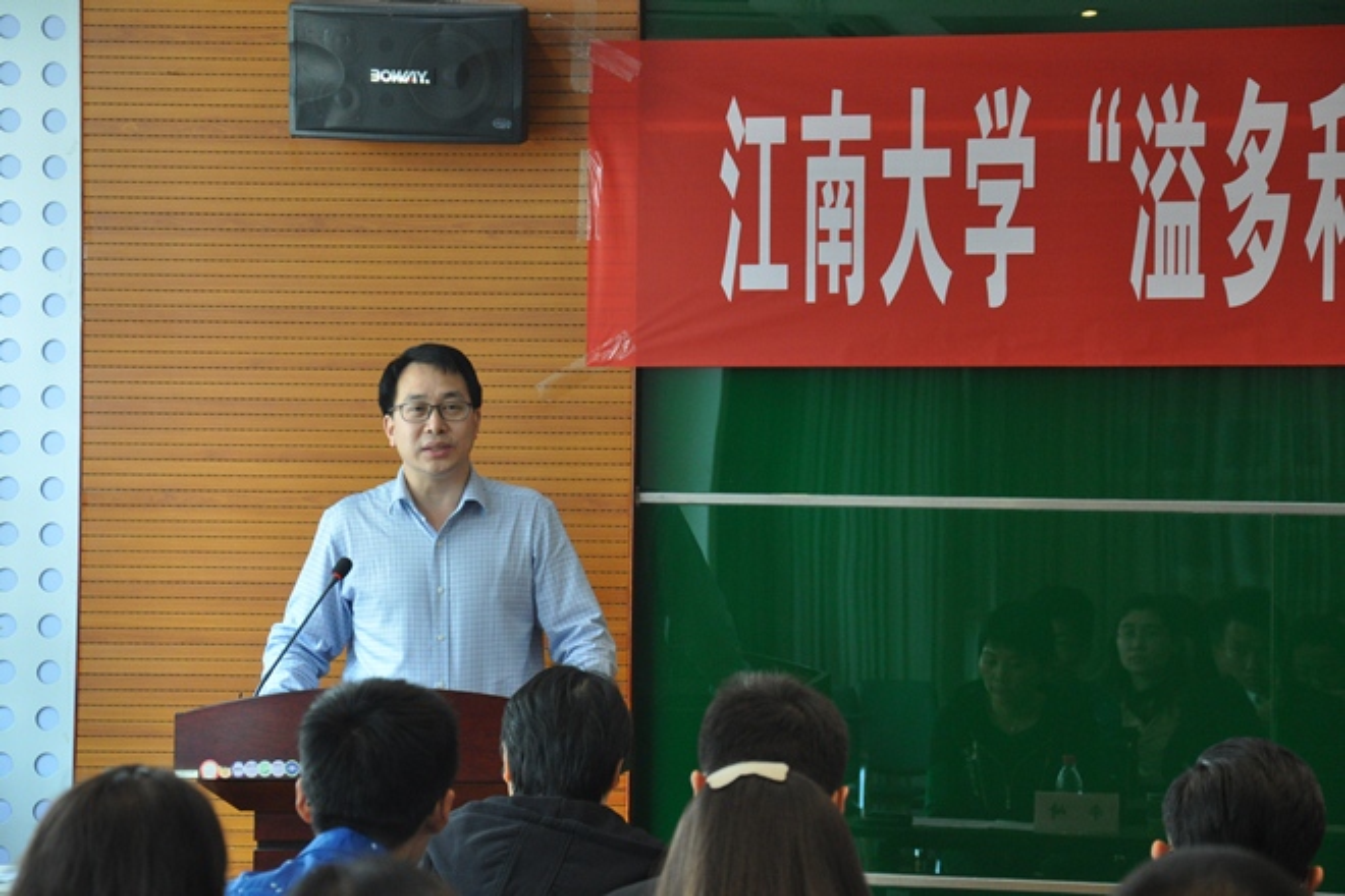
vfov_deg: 10.2
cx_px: 672
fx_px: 5043
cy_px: 448
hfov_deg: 15.2
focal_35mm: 135
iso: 900
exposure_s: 1/30
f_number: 5.6
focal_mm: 90
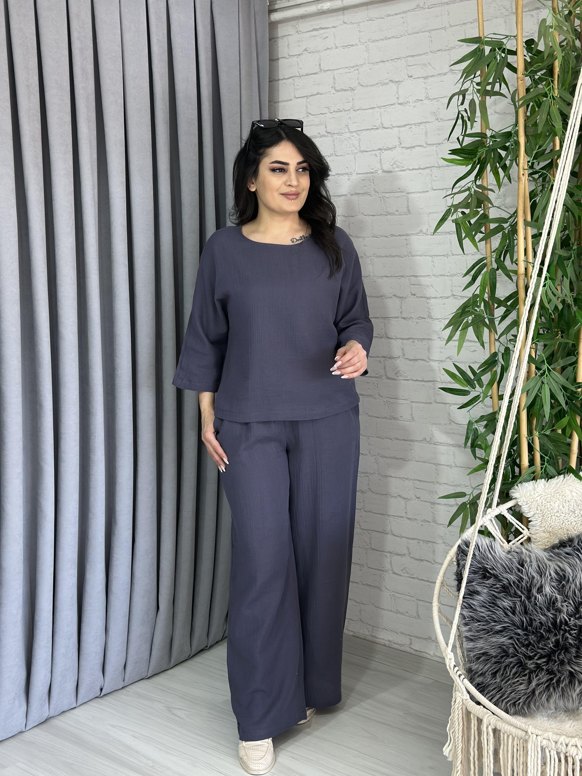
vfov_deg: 39.7
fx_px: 1076
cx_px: 291
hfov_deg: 30.3
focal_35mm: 48
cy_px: 388
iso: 64
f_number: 1.78
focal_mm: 6.86
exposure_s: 1/136
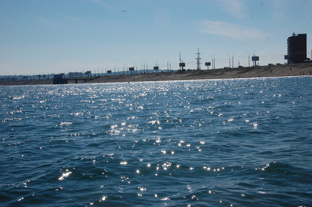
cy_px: 104
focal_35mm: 60
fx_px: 520
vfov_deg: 22.6
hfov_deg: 33.4
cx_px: 156
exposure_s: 1/640
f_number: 13
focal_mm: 40
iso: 200
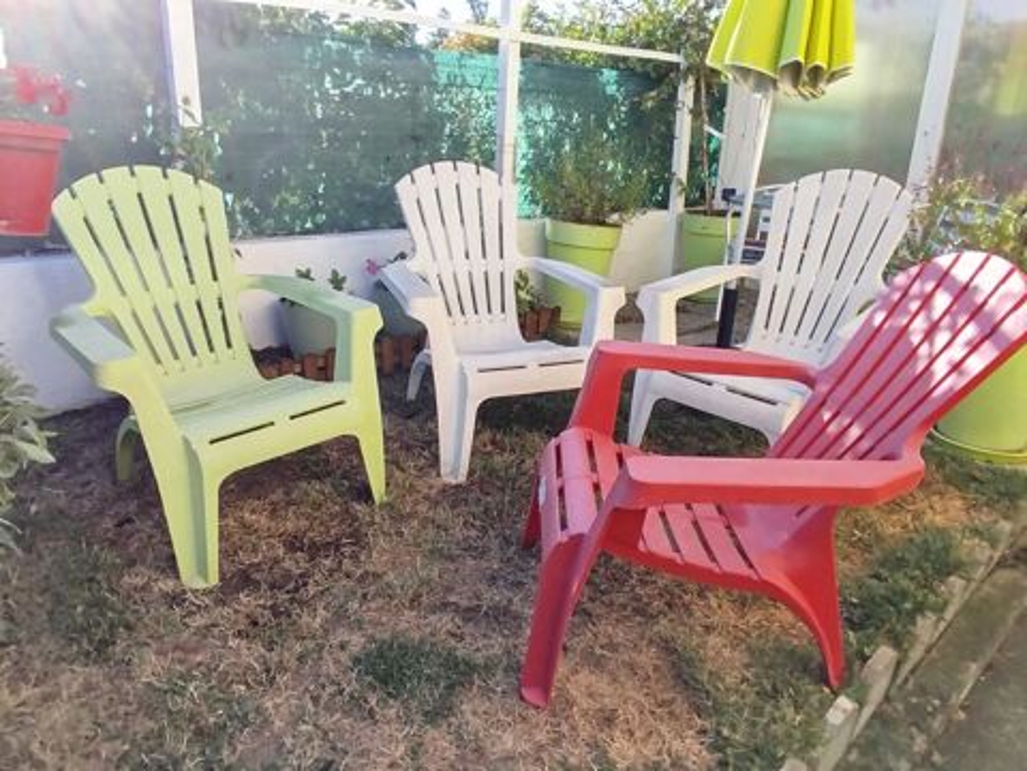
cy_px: 386
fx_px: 653
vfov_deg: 61.1
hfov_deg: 76.4
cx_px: 514
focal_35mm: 22
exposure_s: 1/484
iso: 50
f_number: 2.2
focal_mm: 1.65
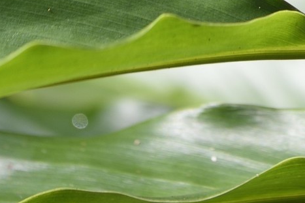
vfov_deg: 4.1
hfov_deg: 6.5
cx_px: 267
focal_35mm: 319
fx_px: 2702
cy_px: -509
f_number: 6.3
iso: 200
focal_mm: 62
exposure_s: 1/320
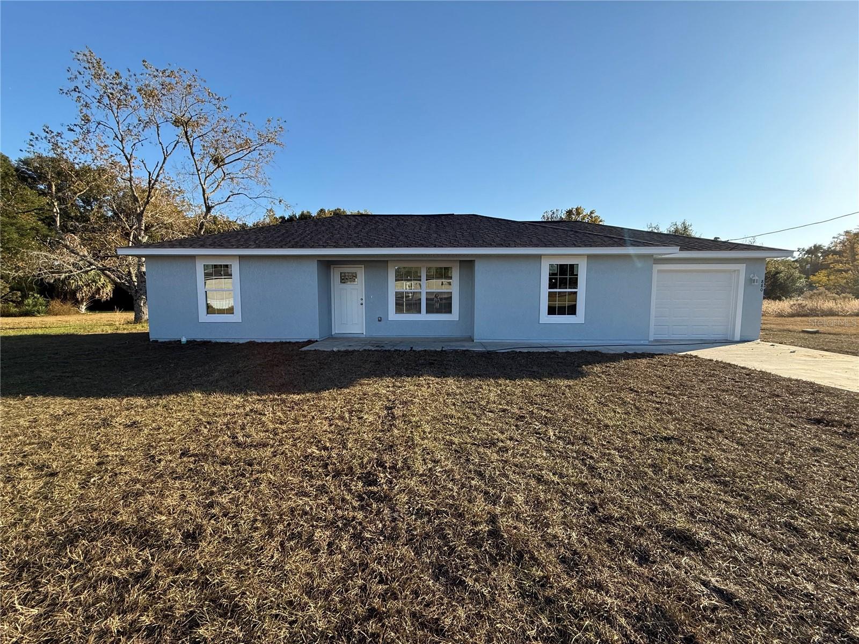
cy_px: 322
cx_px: 430
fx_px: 347
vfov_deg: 85.7
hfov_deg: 102.1
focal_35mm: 14
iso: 64
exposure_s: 1/789
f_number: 2.2
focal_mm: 2.22
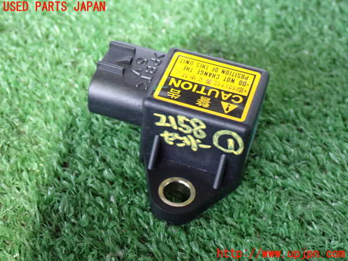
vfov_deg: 23.7
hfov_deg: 31.2
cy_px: 130
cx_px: 174
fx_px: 623
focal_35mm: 62
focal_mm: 11.09
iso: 1000
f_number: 3.6
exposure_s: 1/15
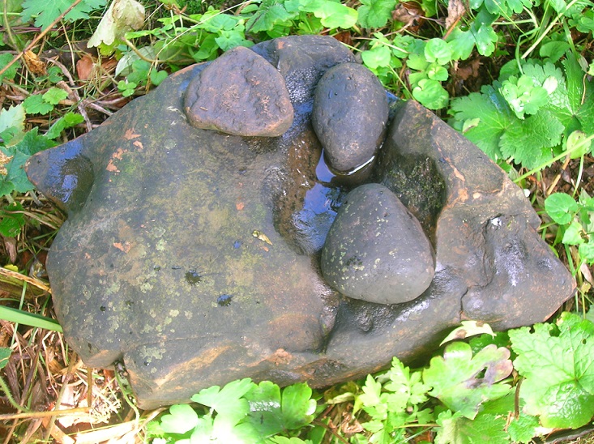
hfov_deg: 41.3
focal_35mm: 46
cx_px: 297
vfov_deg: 31.5
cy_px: 222
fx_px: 788
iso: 50
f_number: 3.2
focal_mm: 7.7
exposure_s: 1/22.2
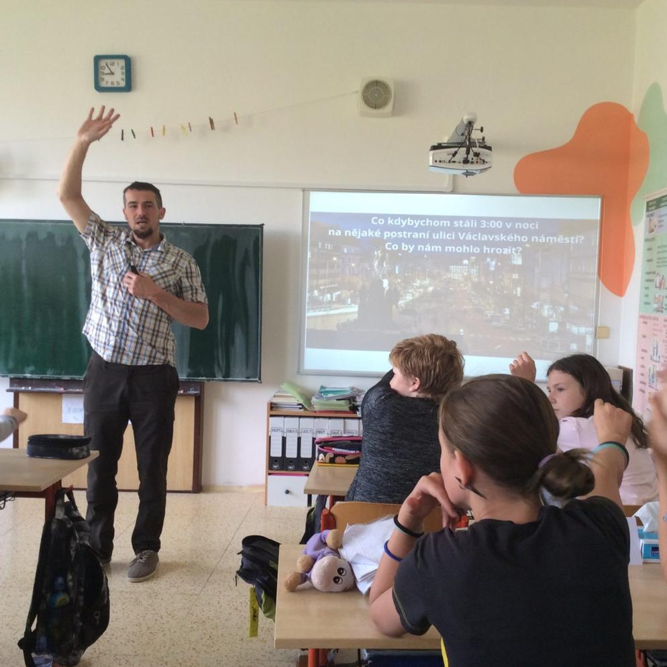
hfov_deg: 43.8
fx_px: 828
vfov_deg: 43.9
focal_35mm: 38
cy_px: 335
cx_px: 358
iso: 40
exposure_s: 1/25
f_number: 2.4
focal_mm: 3.3
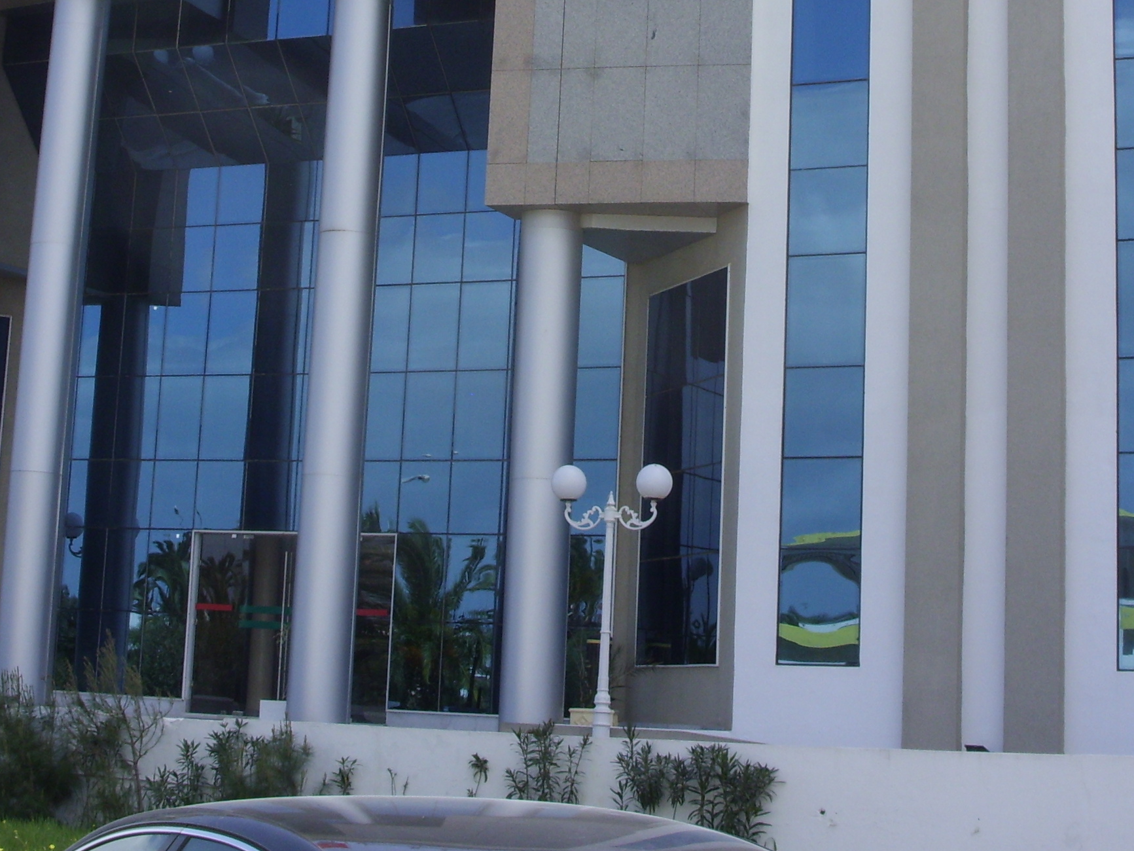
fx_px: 2621
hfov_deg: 24.4
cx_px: 592
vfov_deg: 18.0
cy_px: 14
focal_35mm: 80
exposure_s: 1/438
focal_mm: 6.3
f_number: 4.9
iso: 50
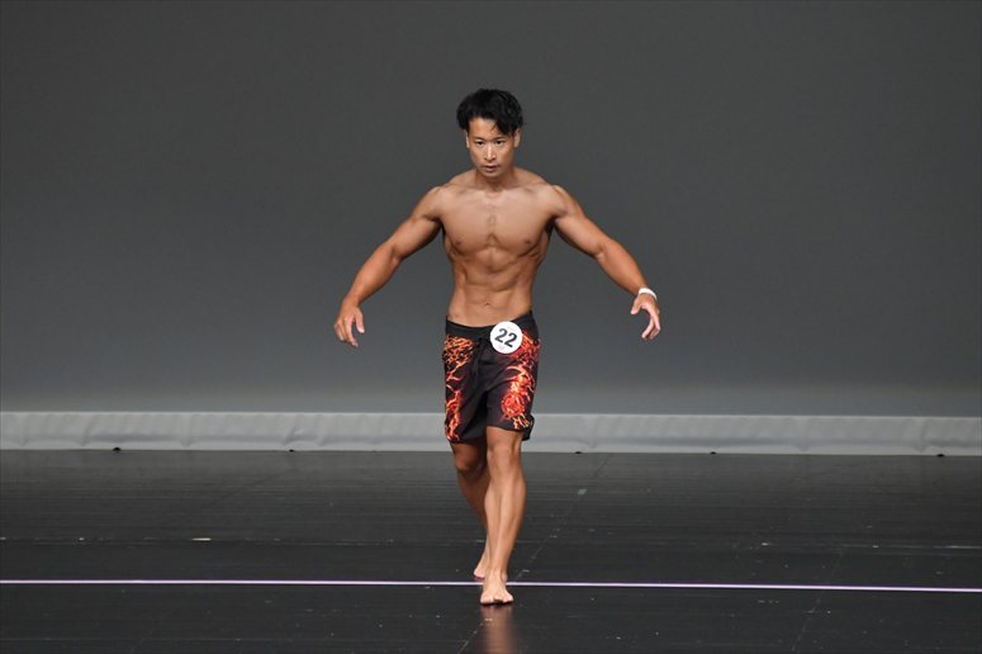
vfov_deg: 3.7
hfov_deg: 5.5
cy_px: 327
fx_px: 10224
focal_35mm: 375
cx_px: 491
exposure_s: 1/400
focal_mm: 250
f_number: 5.6
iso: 4000
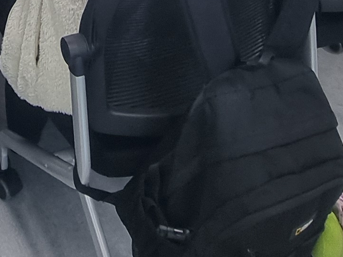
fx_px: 714
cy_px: -328
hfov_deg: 26.0
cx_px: 23
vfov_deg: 14.7
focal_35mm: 72
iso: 100
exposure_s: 1/60
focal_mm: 2.2
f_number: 2.2
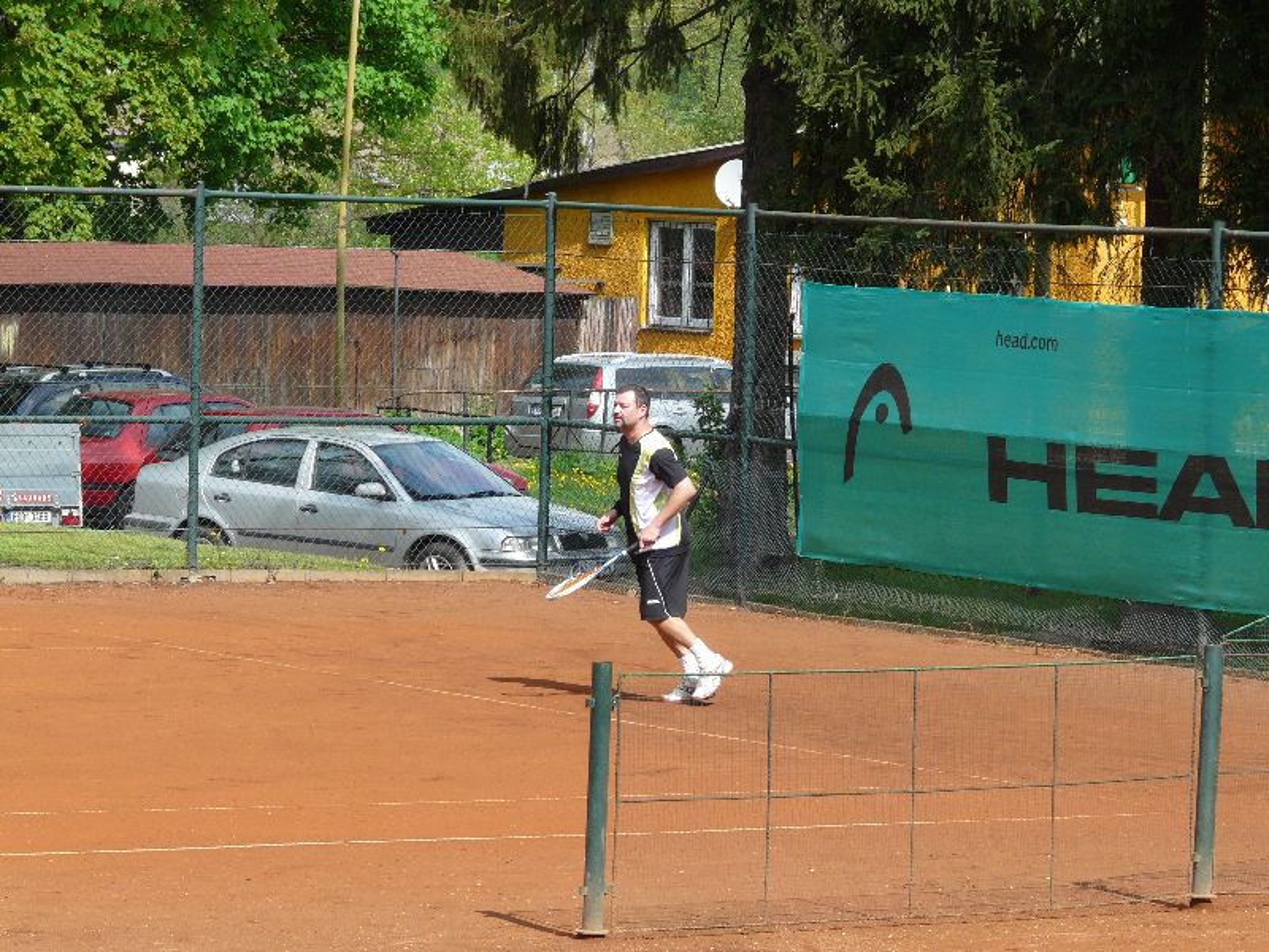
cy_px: 476
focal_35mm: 161
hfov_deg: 12.3
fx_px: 5902
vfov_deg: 9.2
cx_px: 634
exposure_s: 1/250
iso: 100
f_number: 5.6
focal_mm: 26.4
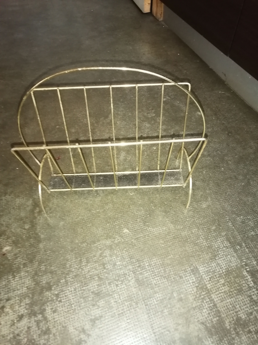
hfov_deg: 51.4
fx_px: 268
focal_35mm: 27
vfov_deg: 65.3
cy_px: 172
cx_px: 129
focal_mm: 5.3
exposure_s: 1/25
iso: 1000
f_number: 1.8
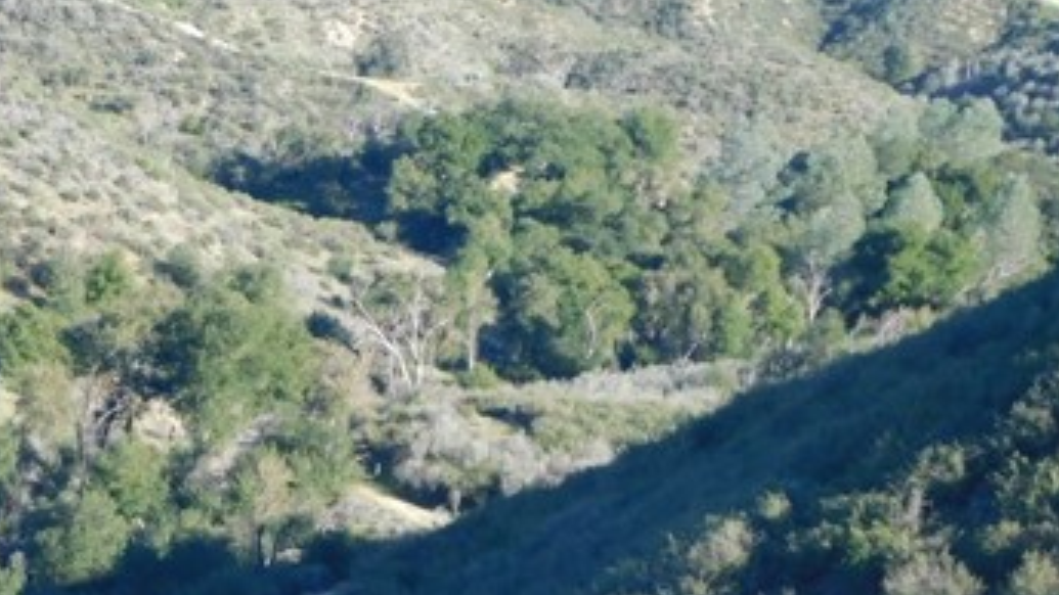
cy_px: 405
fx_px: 5166
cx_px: 104
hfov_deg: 11.6
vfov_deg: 6.6
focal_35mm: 184
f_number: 4.5
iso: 125
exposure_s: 1/200
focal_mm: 16.1
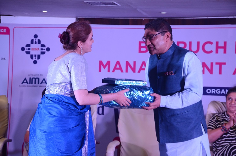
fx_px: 785
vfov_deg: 11.4
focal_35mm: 120
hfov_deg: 17.1
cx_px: 118
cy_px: 78
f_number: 8
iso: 1600
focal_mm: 80
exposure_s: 1/125
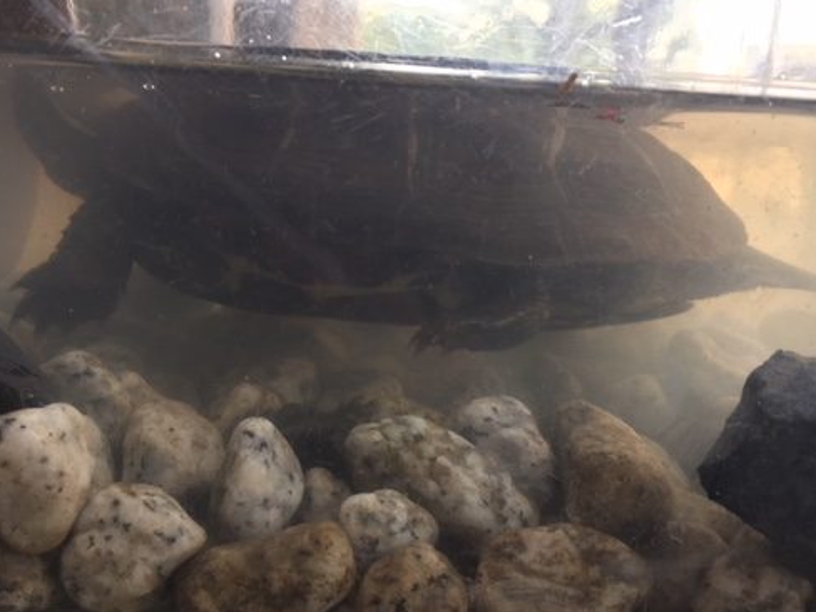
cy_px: 281
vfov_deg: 37.7
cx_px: 368
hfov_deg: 48.9
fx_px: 896
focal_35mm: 38
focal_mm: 4.15
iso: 25
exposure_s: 1/60
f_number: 2.2
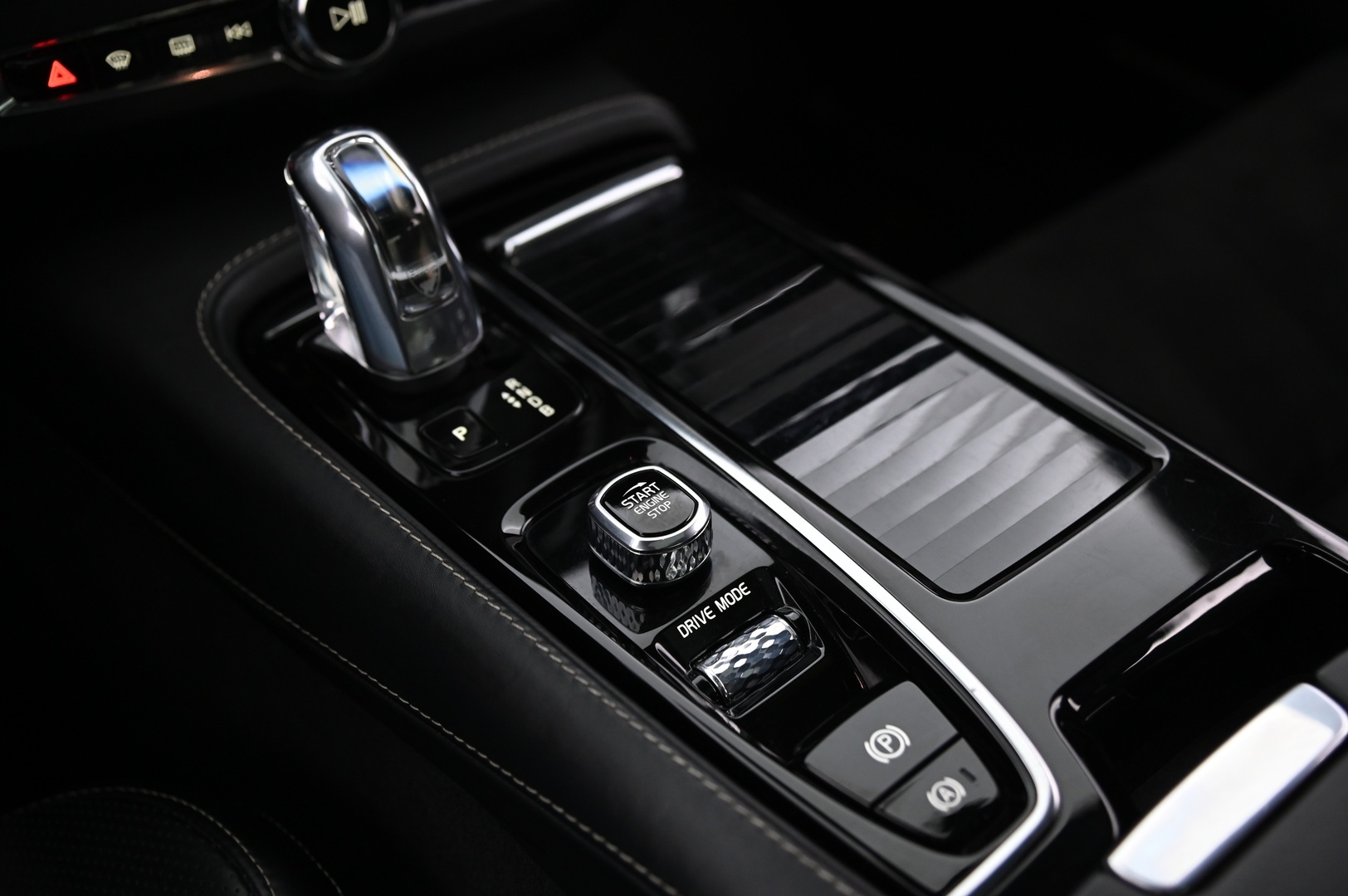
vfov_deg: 30.5
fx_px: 1646
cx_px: 674
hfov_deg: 44.5
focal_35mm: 44
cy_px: 448
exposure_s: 1/20
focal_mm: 44
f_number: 4
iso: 2000
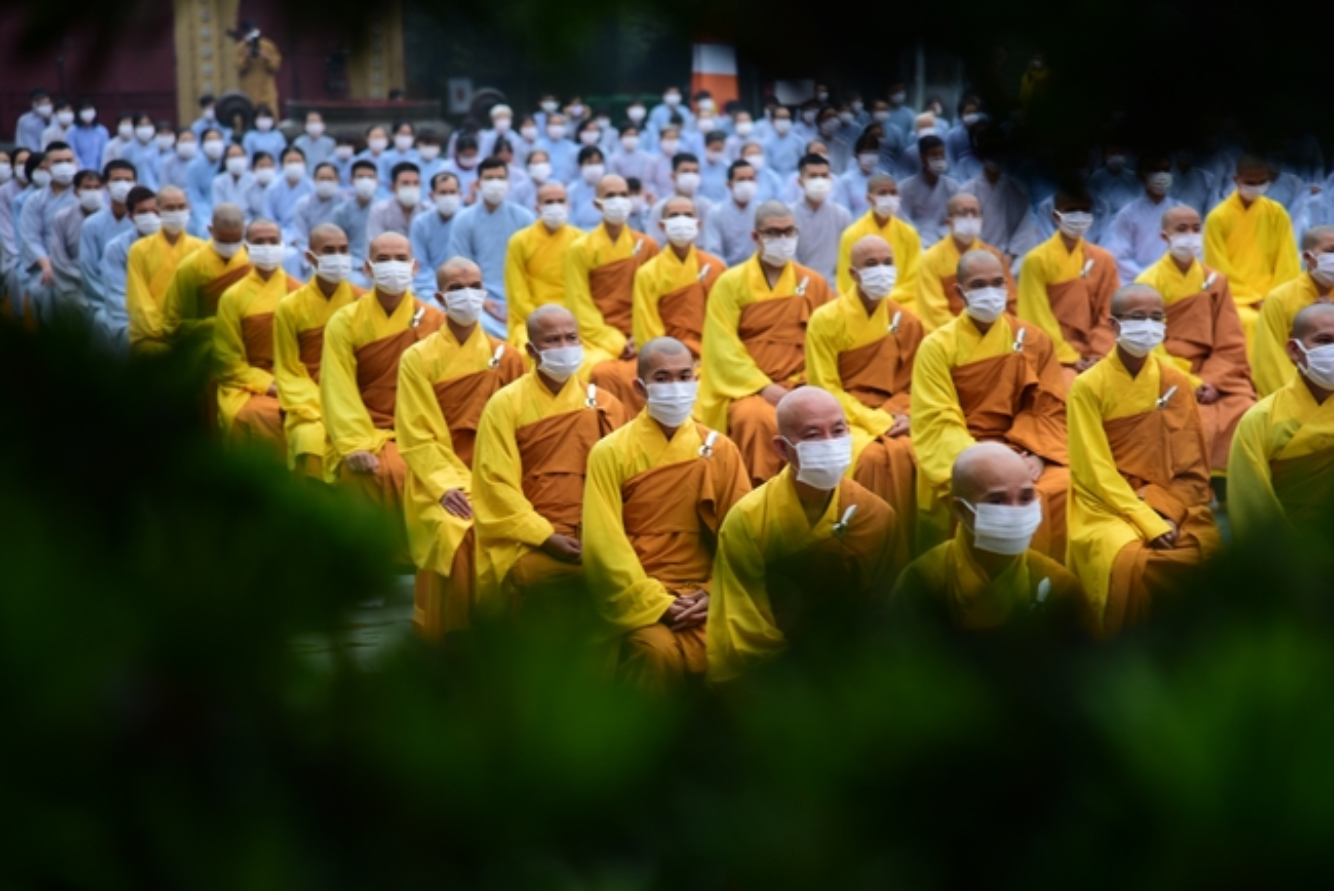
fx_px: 4448
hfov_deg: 17.1
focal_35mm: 120
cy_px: 446
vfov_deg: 11.4
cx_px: 667
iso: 400
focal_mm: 120
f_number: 4
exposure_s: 1/100
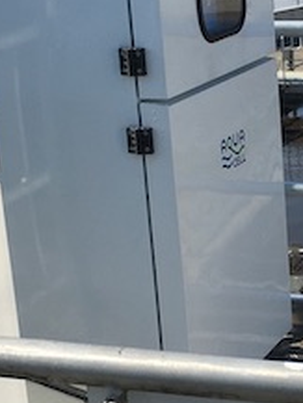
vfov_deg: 18.3
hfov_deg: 13.4
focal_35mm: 107
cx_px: 374
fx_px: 1248
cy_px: 249
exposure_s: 1/1425
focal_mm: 4.15
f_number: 2.2
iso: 25
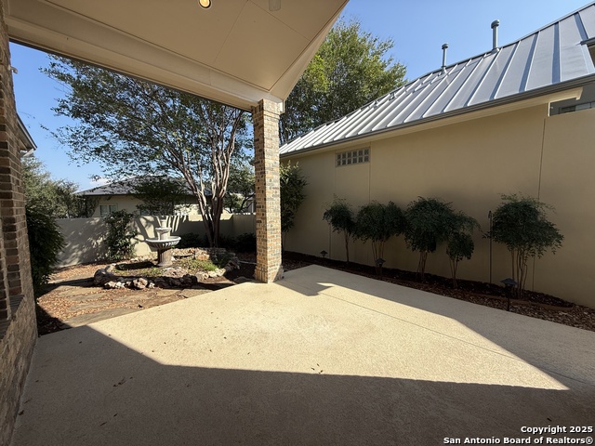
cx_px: 298
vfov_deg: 85.7
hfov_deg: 102.1
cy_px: 223
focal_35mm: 14
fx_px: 241
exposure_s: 1/1312
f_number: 2.2
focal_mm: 2.22
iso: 50
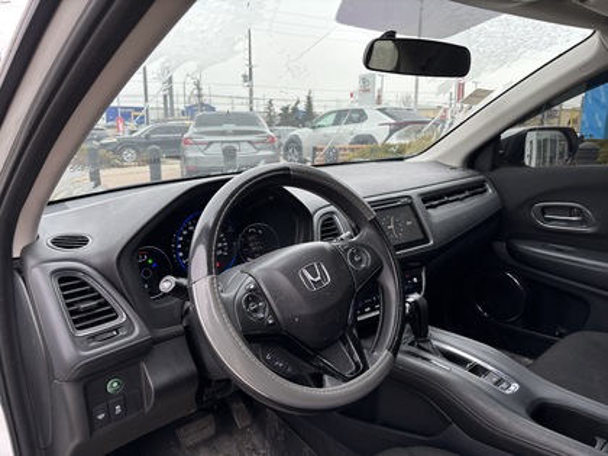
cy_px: 228
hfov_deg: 67.3
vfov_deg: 53.1
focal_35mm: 26
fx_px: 457
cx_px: 304
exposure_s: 1/121
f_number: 1.6
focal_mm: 5.96
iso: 64
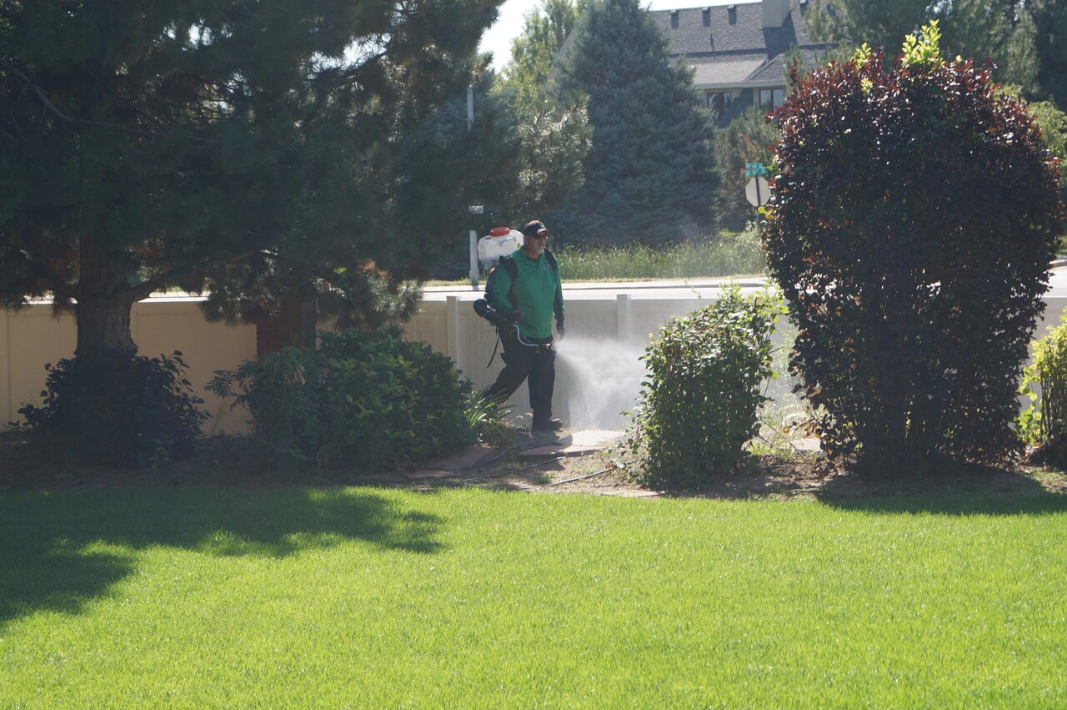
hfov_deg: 24.6
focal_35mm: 82
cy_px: 355
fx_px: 2443
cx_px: 534
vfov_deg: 16.5
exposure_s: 1/160
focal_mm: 55
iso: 100
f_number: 7.1
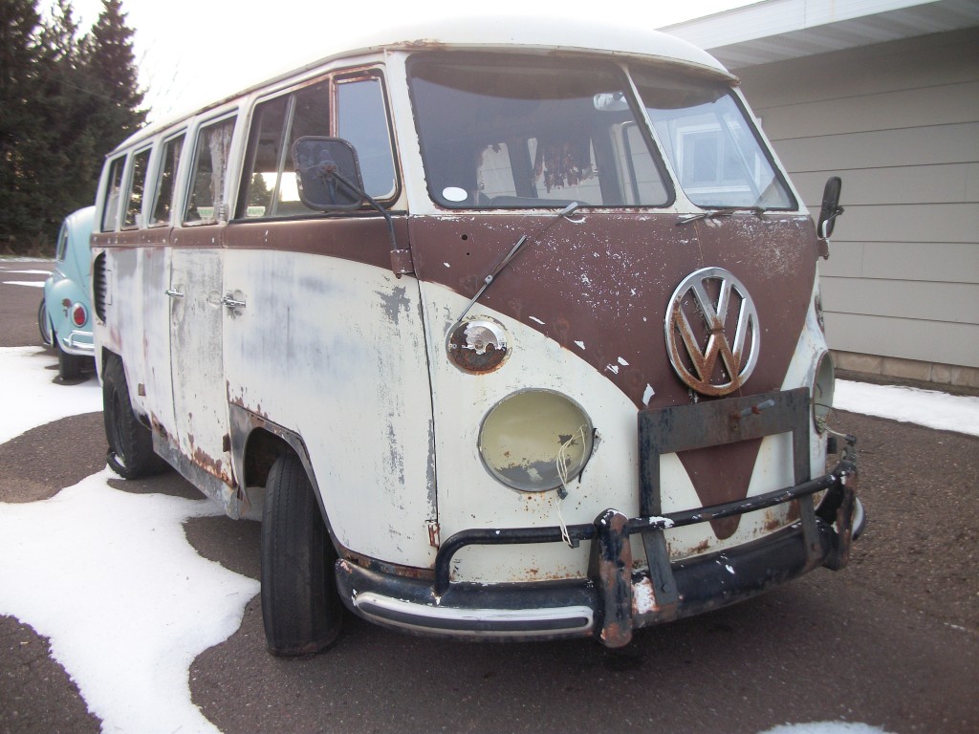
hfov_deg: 56.8
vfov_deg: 44.2
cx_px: 490
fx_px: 905
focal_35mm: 32
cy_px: 367
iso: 80
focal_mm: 5.7
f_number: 2.9
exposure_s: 1/160
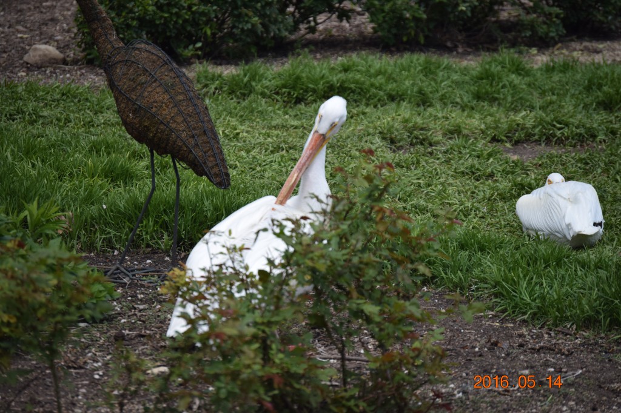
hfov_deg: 8.9
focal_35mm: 232
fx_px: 4009
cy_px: 206
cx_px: 310
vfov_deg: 5.9
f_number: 5.3
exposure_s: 1/1600
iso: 400
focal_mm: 155
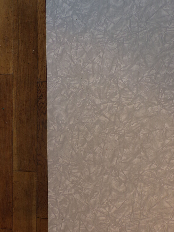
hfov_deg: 32.6
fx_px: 295
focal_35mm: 44
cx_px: 117
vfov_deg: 42.9
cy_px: 124
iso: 110
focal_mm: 5
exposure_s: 1/34
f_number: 3.1
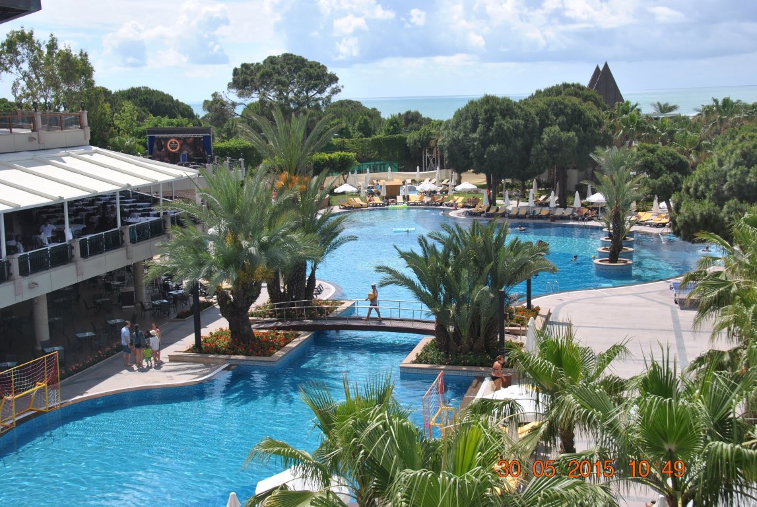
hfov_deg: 42.3
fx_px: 979
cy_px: 254
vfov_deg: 29.0
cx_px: 378
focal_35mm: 46
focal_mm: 31
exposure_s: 1/250
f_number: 8
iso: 100
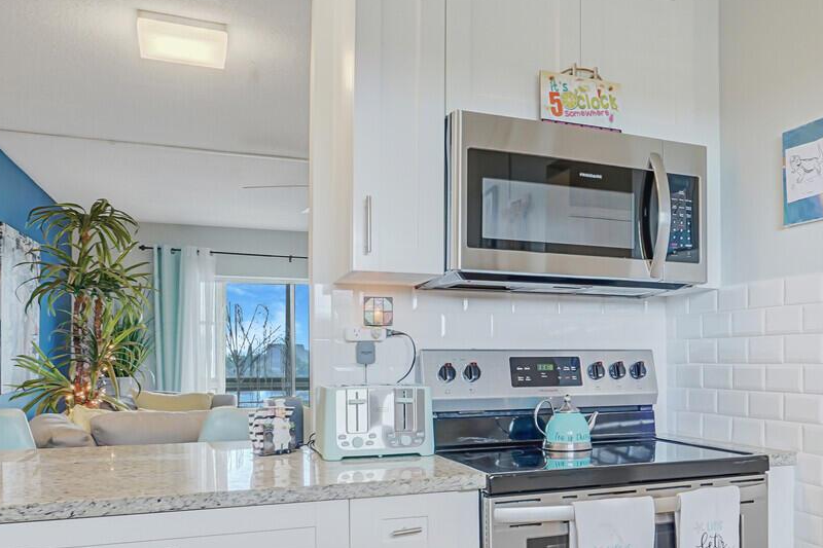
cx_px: 592
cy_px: 393
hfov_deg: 56.5
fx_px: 731
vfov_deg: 40.2
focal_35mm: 32
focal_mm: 16
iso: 800
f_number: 14
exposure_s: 1/10
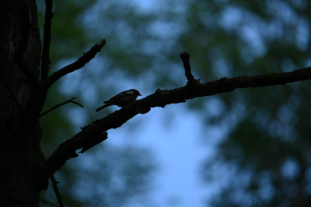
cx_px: 156
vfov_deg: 2.7
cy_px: 104
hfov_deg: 4.1
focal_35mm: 500
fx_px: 4316
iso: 100
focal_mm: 500
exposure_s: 1/200
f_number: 6.7
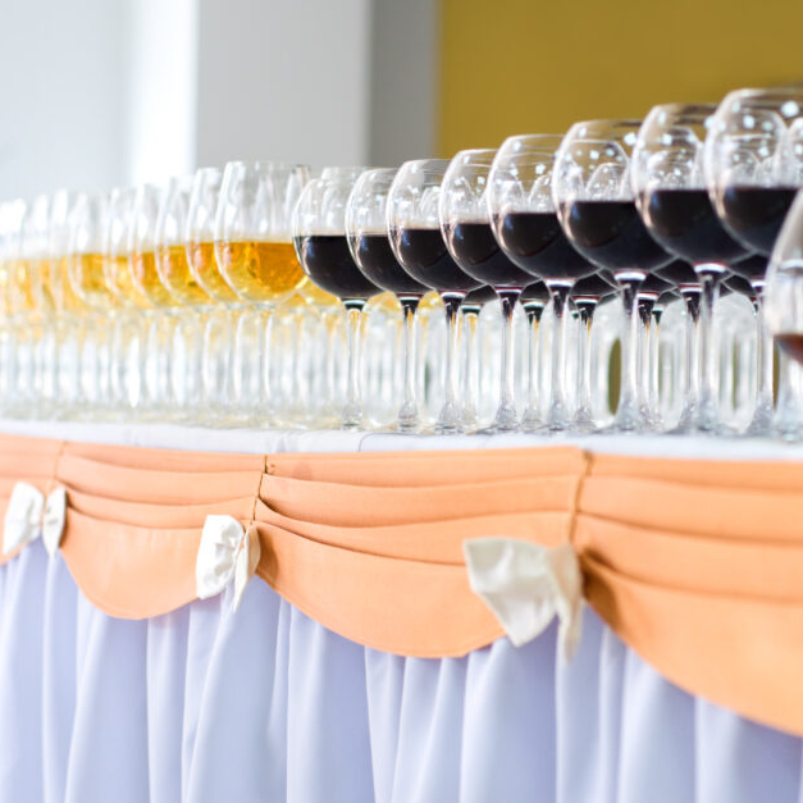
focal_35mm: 104
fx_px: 2729
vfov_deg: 16.7
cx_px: 567
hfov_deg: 16.7
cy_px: 394
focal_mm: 50
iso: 500
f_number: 2.8
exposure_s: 1/125
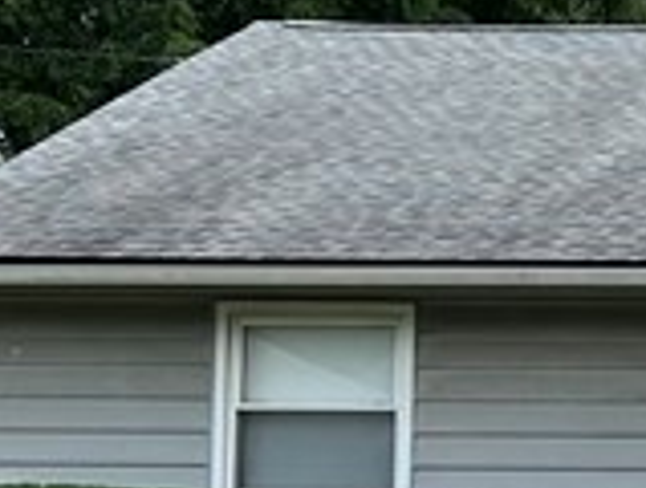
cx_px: 1426
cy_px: 358
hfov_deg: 10.5
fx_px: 3124
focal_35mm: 167
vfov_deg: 8.9
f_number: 1.5
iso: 50
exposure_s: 1/2513
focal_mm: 5.7
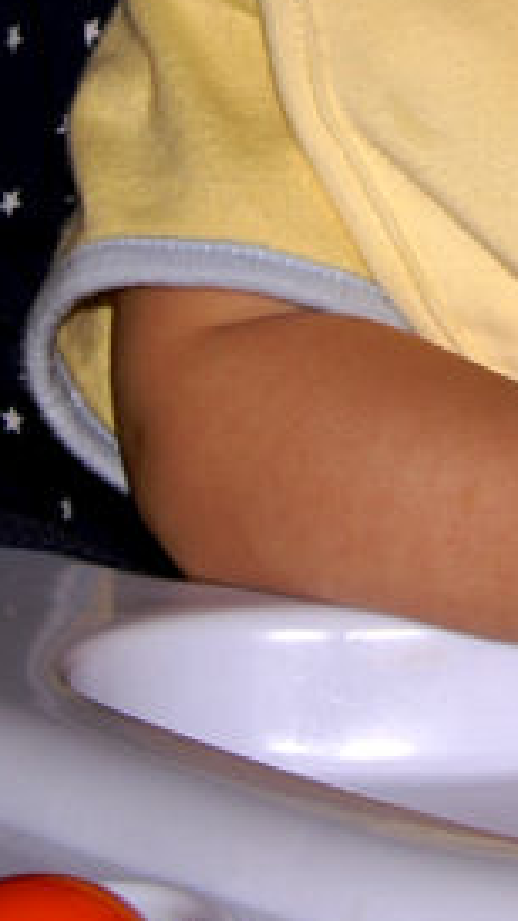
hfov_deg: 5.8
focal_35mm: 207
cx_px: 725
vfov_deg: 10.3
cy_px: -185
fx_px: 5046
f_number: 11
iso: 100
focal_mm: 45
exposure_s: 1/80
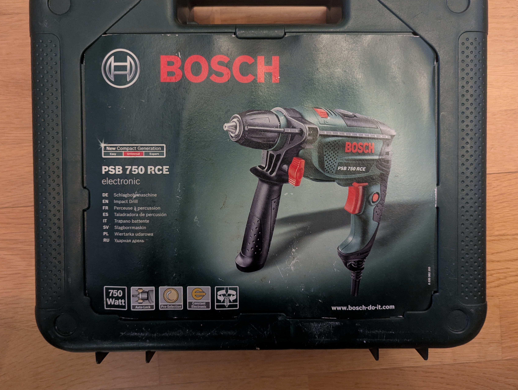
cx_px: 265
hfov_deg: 61.6
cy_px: 179
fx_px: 435
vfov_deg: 48.3
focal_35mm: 29
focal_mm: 6.81
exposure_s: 1/25
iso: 1109
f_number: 1.85
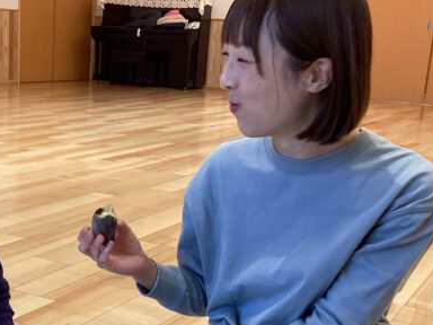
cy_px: 252
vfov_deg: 23.4
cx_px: 85
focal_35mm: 62
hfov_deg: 30.4
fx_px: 776
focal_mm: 3.3
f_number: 2.4
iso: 80
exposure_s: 1/50
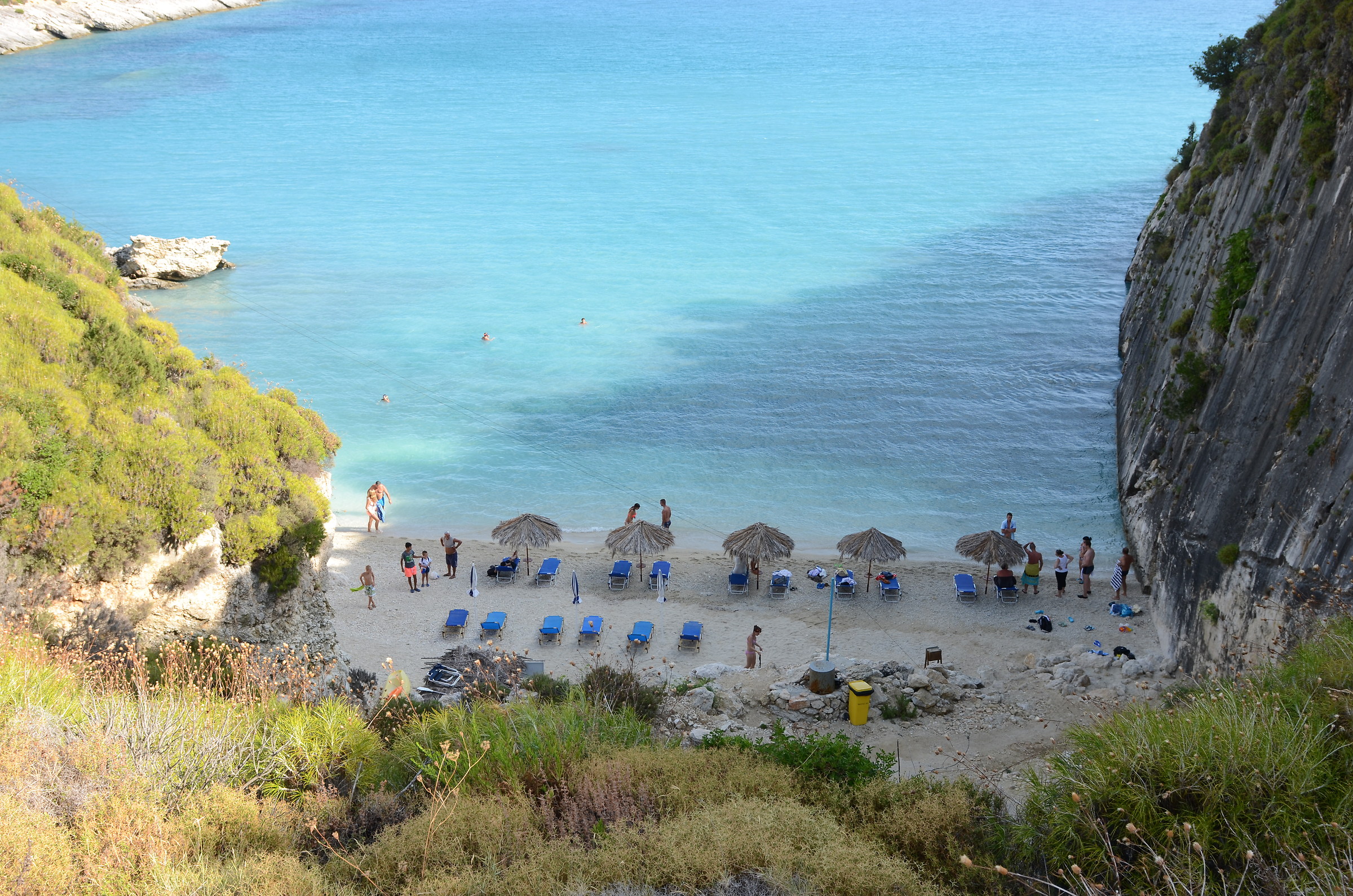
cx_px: 676
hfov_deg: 53.2
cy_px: 448
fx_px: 1350
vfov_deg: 36.7
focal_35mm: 36
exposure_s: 1/160
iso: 100
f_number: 6.3
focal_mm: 24
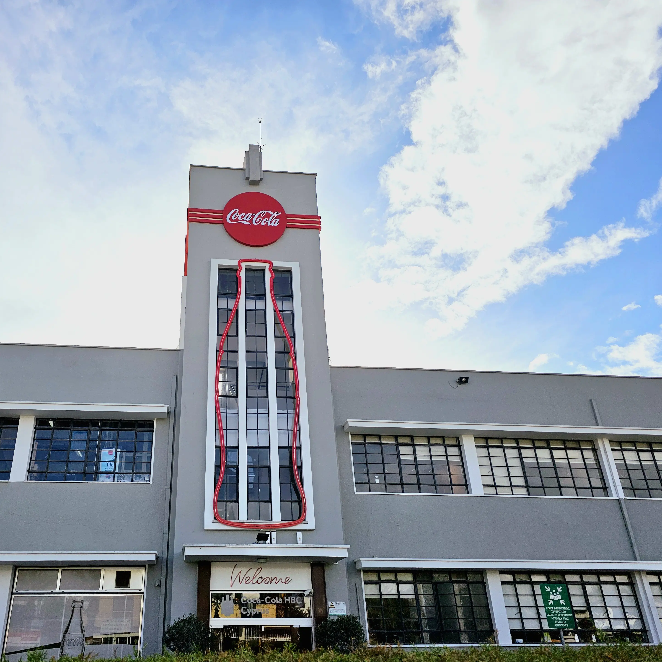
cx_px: 247
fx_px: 606
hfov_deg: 56.6
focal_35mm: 28
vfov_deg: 57.3
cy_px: 341
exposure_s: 1/2500
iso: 10
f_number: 1.7
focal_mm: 6.3
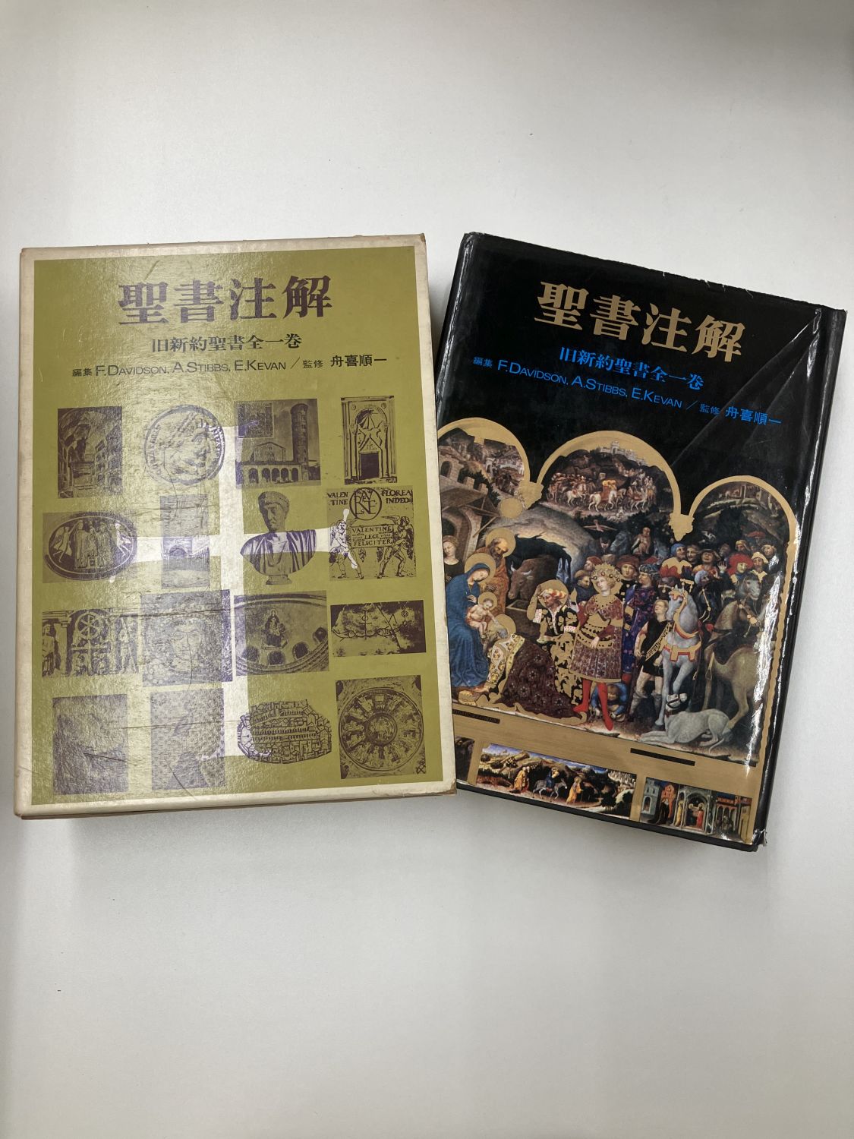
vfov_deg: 63.4
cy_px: 570
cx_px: 427
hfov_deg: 49.7
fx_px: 921
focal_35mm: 28
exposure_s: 1/100
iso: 64
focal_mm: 3.99
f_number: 1.8
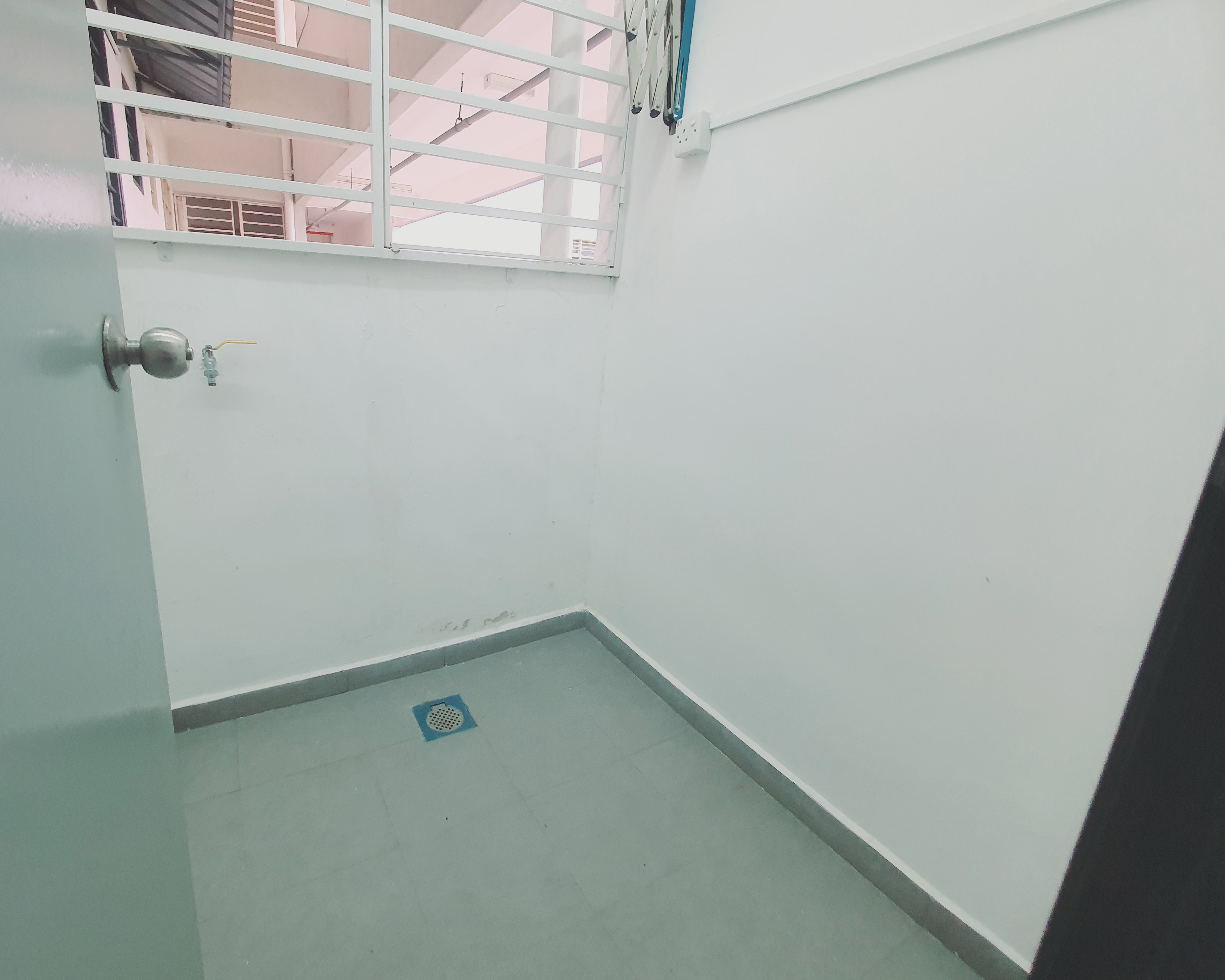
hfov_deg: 96.0
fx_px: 544
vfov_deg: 83.9
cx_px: 516
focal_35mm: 15
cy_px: 457
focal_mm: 1.8
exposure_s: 1/50
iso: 100
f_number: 2.2
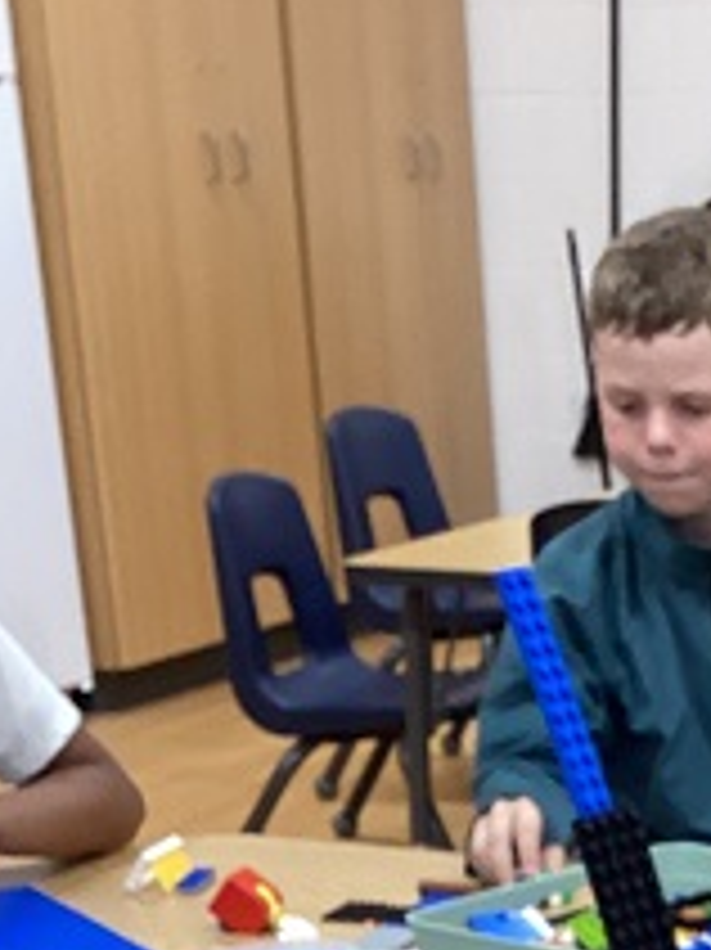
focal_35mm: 98
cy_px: 1328
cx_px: 1076
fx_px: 2687
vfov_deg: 18.3
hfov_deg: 14.1
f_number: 2.4
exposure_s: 1/60
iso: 200
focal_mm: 3.3
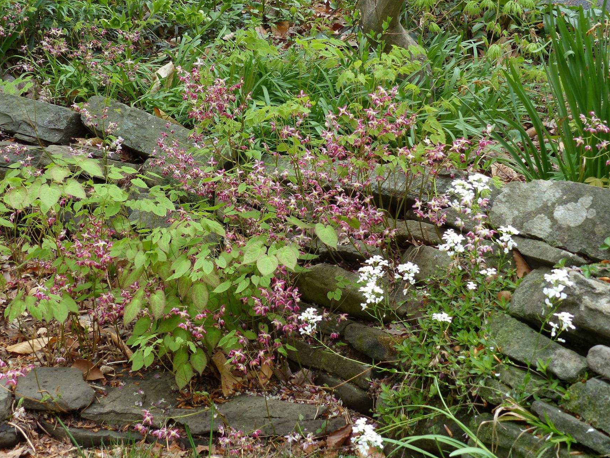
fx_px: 1234
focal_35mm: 70
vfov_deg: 21.0
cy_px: 231
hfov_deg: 27.8
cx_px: 279
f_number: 4
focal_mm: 10.1
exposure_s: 1/125
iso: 100
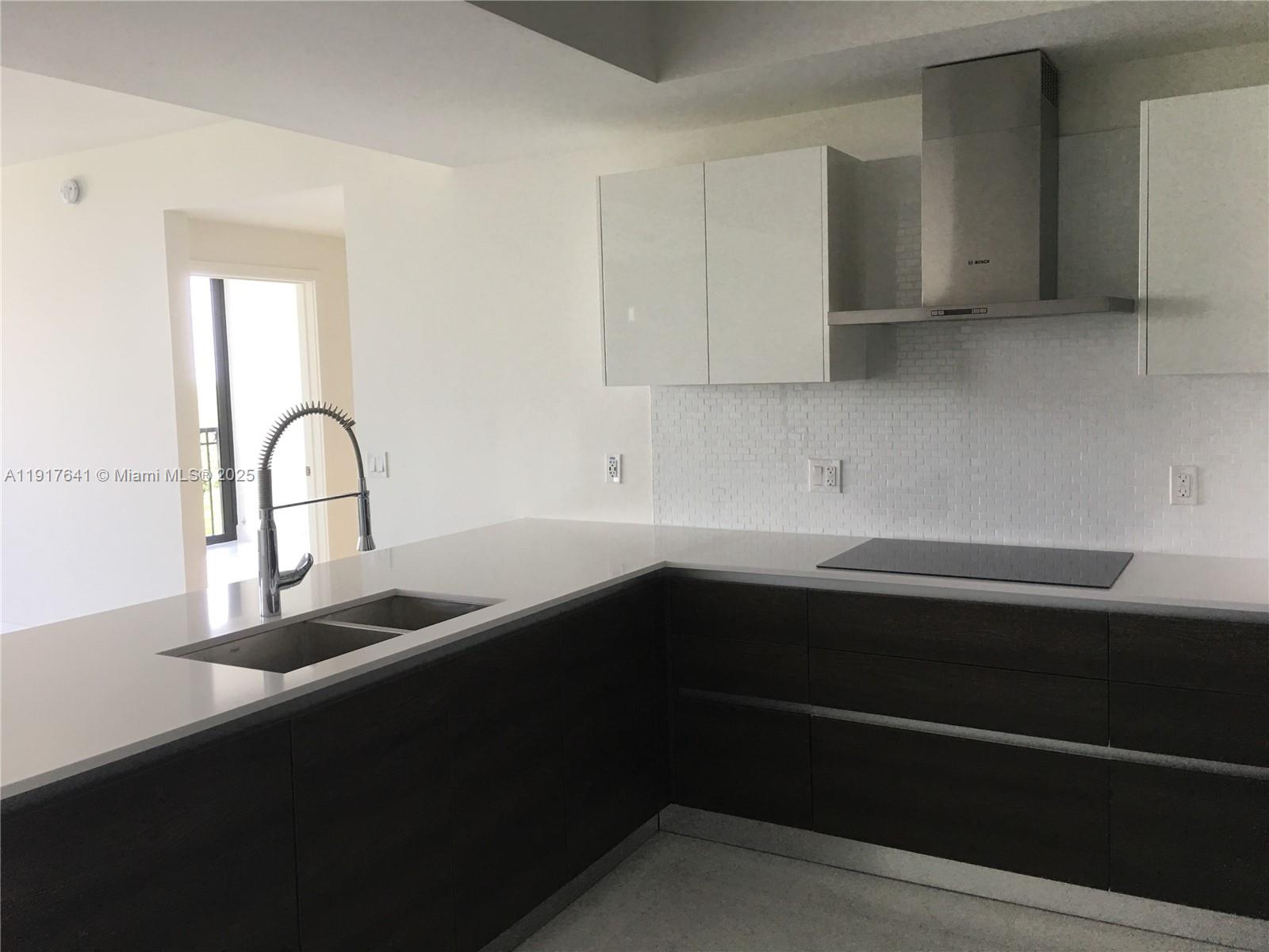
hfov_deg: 61.7
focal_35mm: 29
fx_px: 1063
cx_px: 634
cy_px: 476
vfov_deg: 48.2
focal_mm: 4.15
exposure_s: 1/30
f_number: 2.2
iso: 40
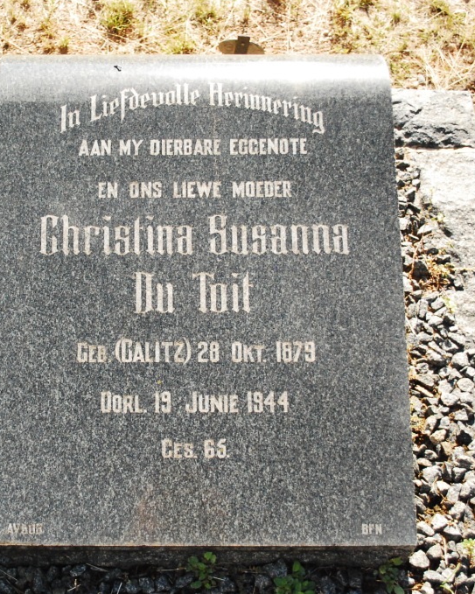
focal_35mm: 51
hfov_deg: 29.4
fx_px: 896
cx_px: 137
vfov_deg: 36.7
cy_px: 295
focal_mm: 24
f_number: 4.2
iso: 1600
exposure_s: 1/4000
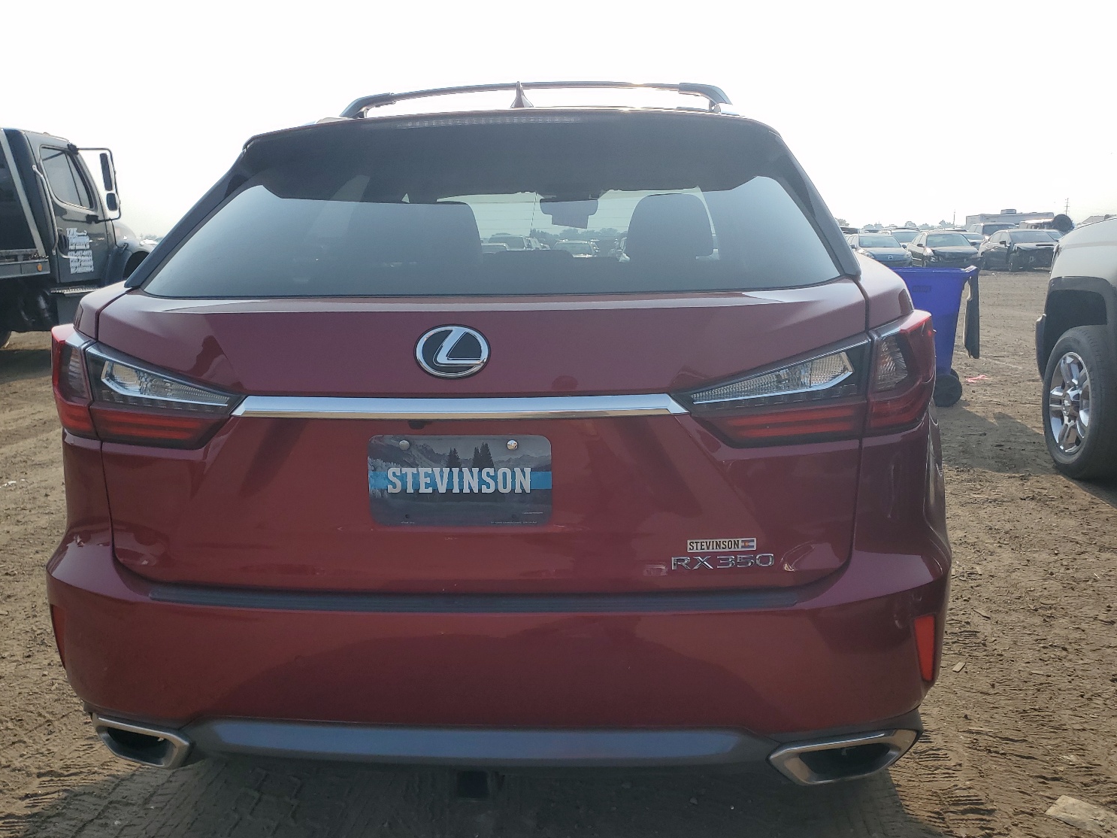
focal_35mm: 28
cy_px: 439
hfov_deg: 63.5
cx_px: 565
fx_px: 903
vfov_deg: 49.7
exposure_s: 1/3333
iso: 50
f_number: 1.5
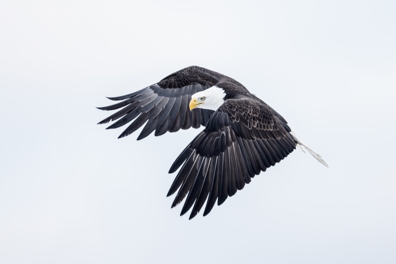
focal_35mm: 300
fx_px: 3299
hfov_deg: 6.9
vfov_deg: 4.6
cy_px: 132
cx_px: 198
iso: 4000
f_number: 2.8
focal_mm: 300
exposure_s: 1/2000
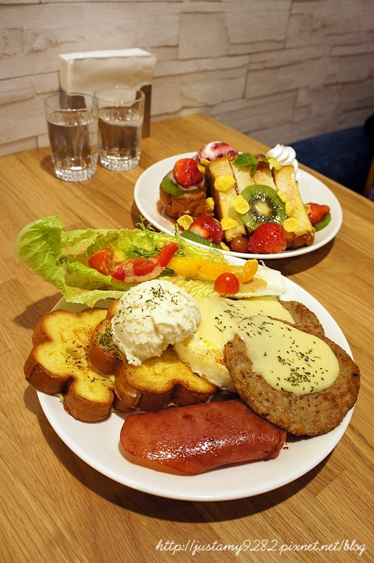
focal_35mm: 28
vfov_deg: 64.6
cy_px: 282
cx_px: 187
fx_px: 445
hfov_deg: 45.6
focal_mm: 19
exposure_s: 1/30
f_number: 5.6
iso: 1600
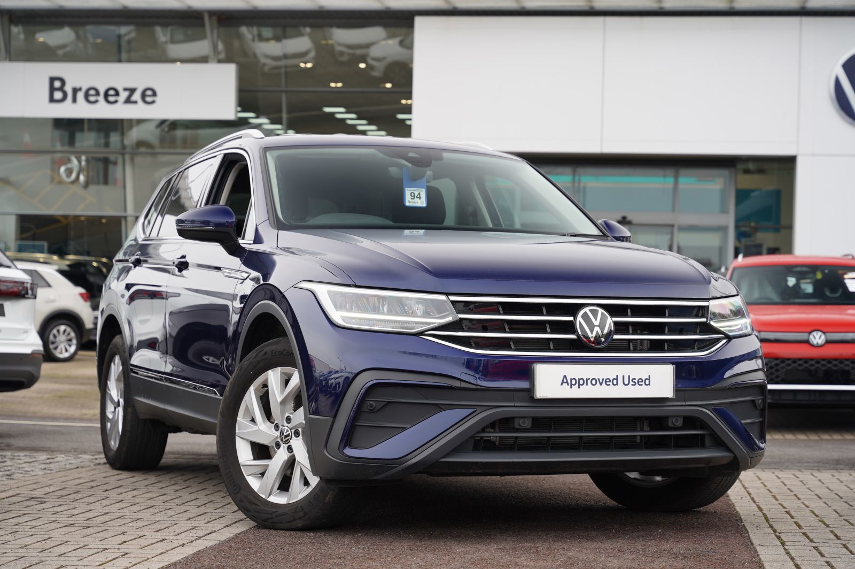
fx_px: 1661
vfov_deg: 19.4
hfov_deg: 28.9
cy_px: 284
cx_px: 428
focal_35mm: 70
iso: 100
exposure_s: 1/100
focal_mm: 70
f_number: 4.5
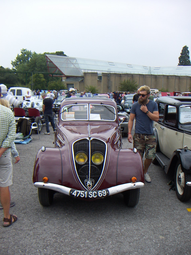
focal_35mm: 36
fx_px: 265
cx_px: 96
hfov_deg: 39.7
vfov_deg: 51.4
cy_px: 128
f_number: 2.8
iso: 50
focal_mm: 4.7
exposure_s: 1/400
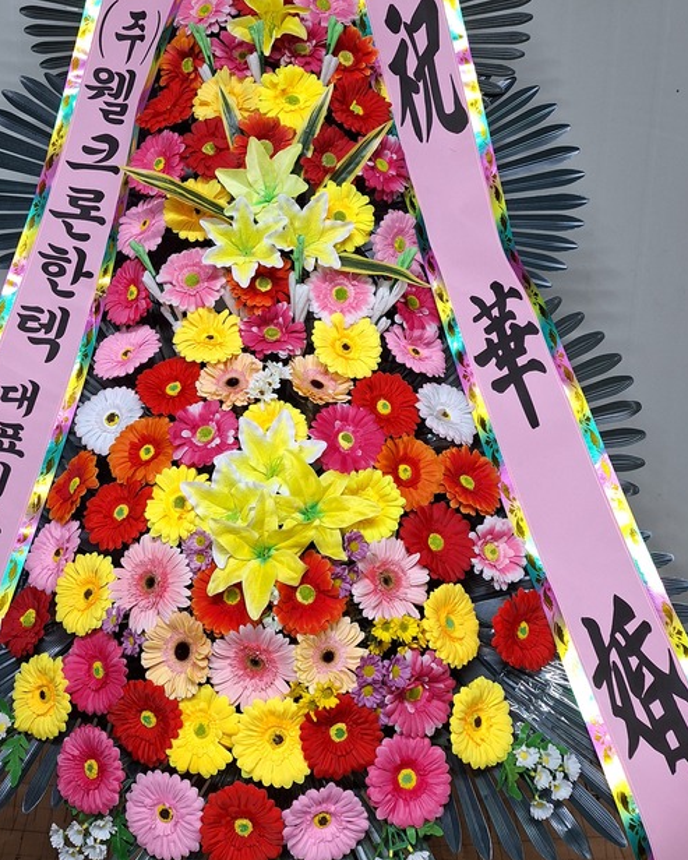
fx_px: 865
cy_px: 359
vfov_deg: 52.6
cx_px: 281
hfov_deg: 43.2
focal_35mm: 34
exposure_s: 1/40
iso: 125
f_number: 1.8
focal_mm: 5.54
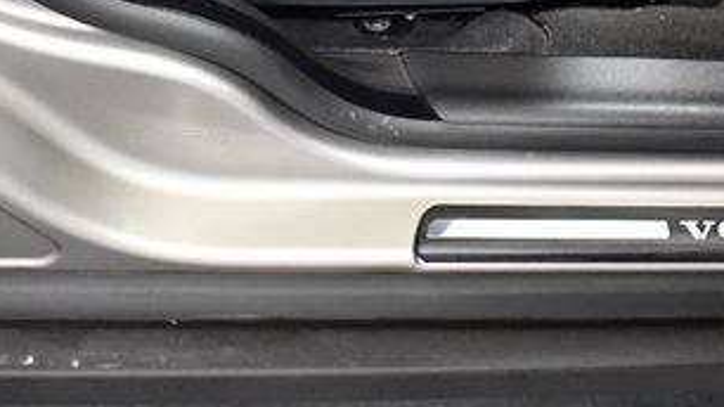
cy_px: -13
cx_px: 485
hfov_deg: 26.7
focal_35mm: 79
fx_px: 1516
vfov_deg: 15.0
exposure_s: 1/100
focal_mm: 18
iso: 3200
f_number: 3.5
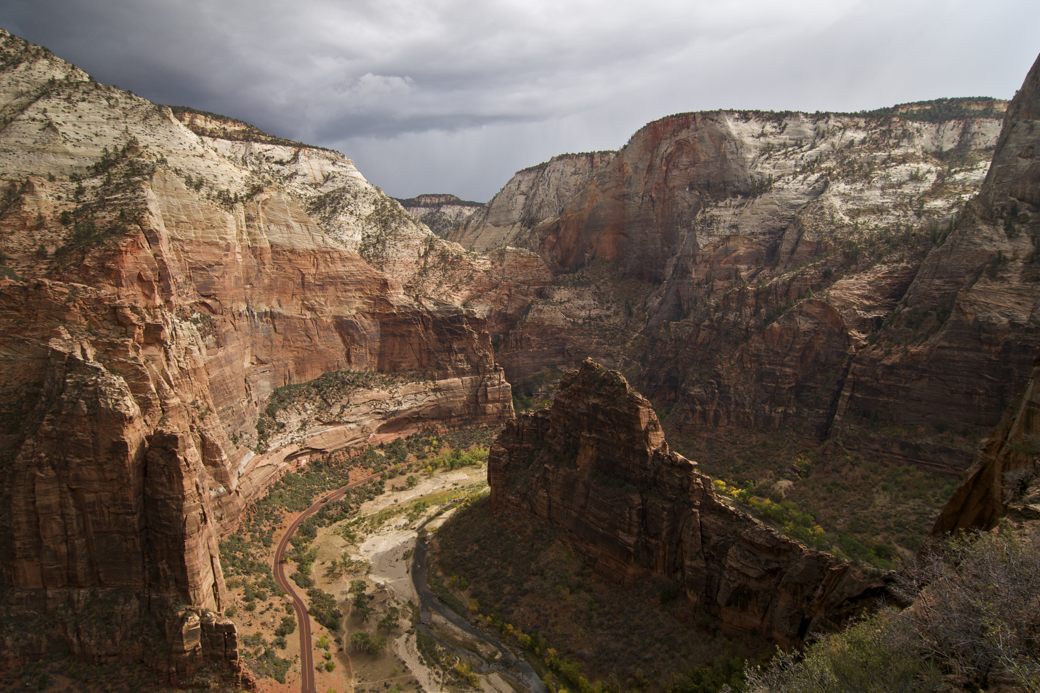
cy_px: 331
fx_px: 549
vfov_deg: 64.5
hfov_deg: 86.9
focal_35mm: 19
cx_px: 515
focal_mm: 12
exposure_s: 1/250
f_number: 9
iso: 200
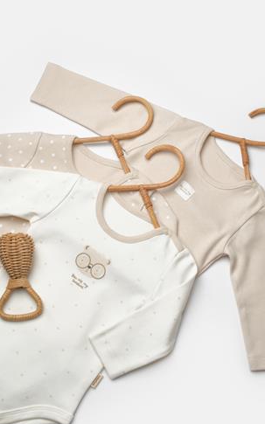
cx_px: 160
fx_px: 613
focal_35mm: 53
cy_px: 234
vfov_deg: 38.1
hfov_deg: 24.4
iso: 125
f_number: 11
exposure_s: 1/125
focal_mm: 27.7
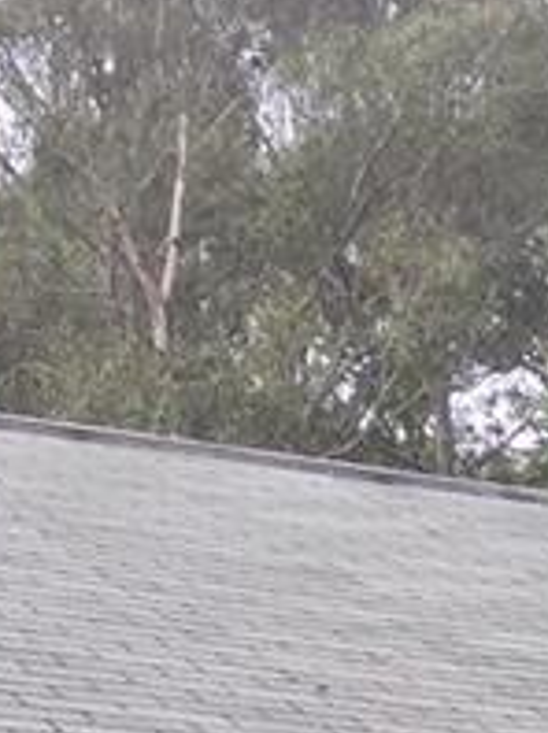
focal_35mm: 176
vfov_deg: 9.5
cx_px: 489
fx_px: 3723
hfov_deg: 8.4
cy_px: 1955
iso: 32
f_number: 2.2
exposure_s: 1/444
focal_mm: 4.15
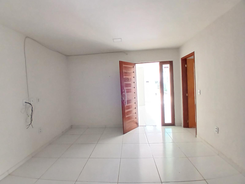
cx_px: 122
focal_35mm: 17
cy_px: 92
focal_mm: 1.4
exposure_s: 1/33.3
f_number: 2.2
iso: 125
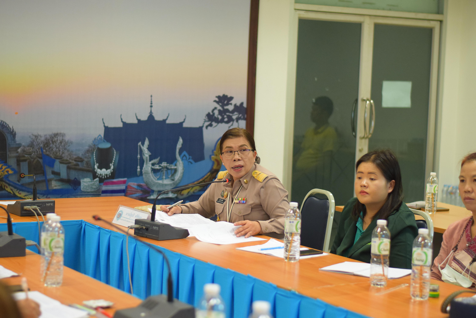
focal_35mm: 75
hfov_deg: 27.0
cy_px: 159
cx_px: 238
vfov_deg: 18.2
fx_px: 992
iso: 1600
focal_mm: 50
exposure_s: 1/640
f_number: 2.2
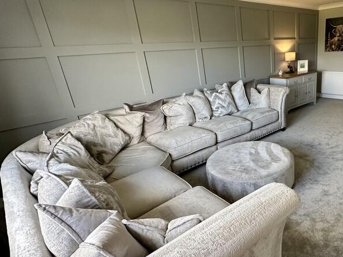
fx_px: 238
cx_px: 259
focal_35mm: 24
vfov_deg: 56.8
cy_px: 136
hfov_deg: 66.9
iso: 200
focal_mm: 2.22
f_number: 2.2
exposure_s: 1/99
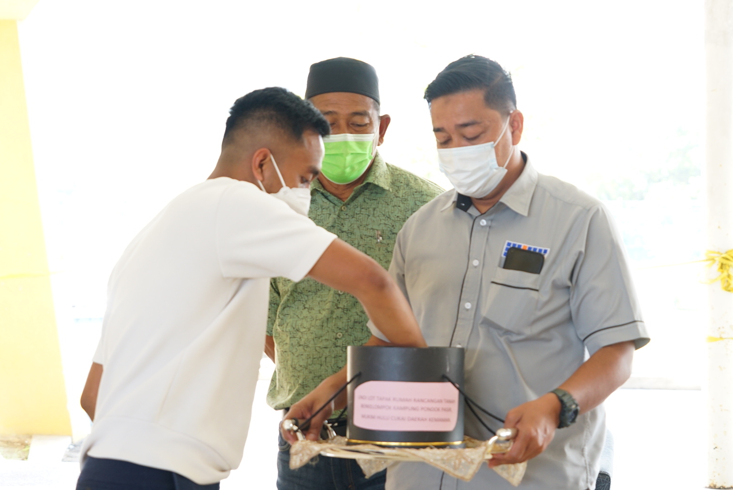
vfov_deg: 15.4
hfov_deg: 22.9
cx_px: 358
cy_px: 249
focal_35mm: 89
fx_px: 1813
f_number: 6.3
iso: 800
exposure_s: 1/60
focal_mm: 85
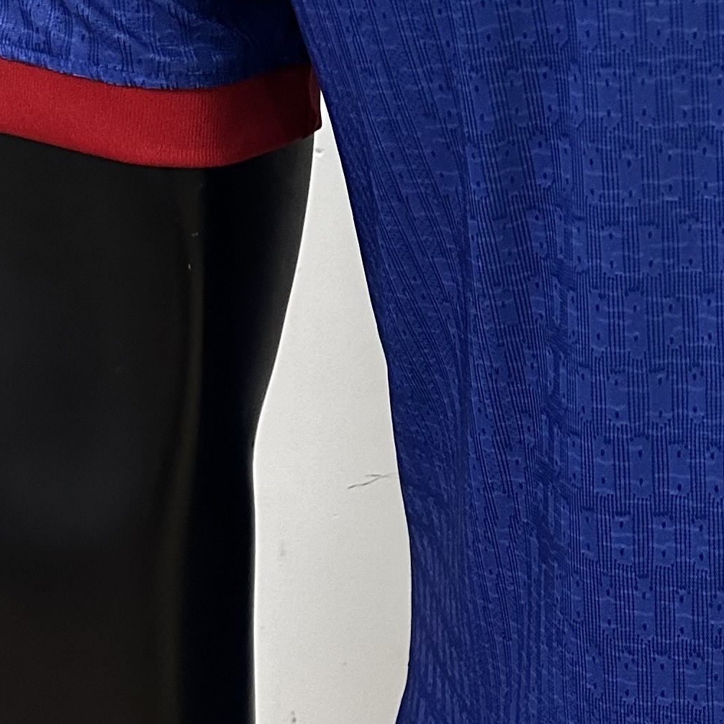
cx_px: 897
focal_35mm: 85
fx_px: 2011
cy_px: 114
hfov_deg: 19.1
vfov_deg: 20.1
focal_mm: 6.86
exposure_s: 1/50
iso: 500
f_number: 1.78
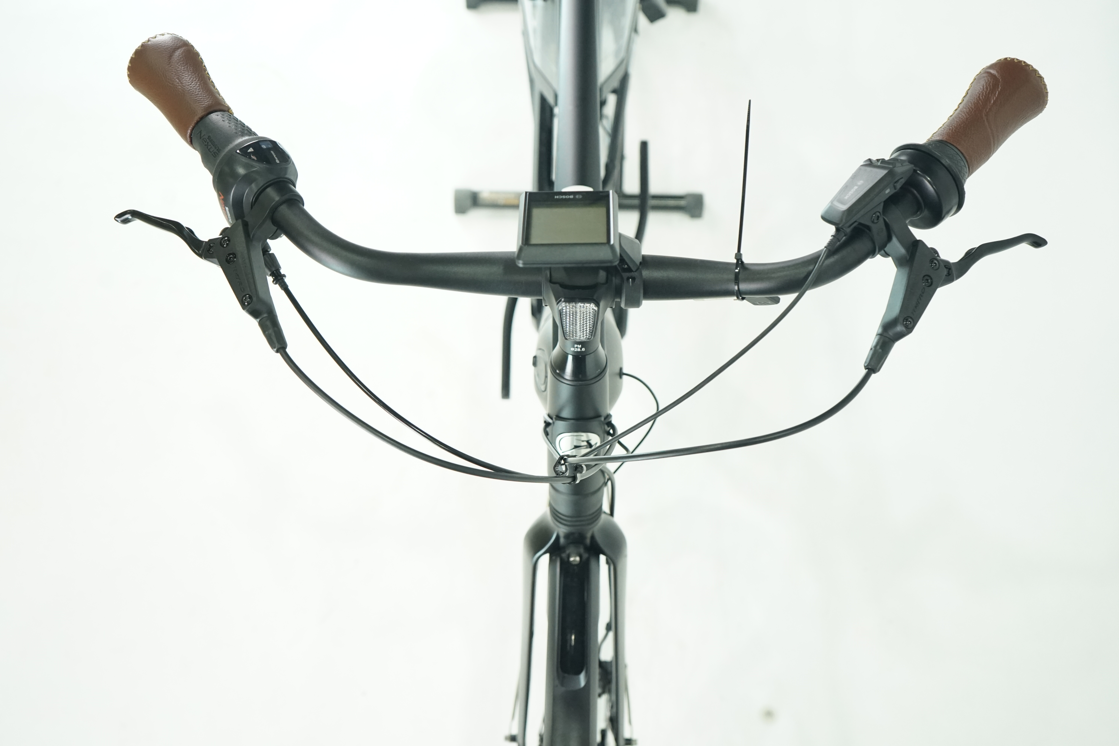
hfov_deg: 48.5
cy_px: 373
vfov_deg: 33.4
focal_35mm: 40
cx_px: 560
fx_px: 1243
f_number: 5
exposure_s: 1/200
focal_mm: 40
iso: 2500
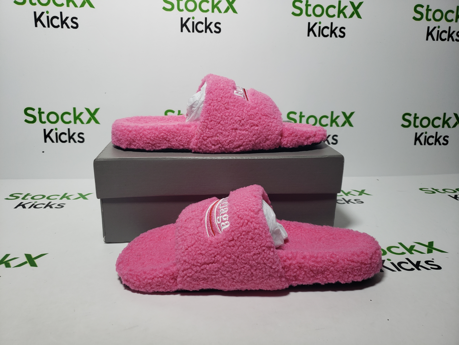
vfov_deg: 53.1
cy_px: 172
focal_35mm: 26
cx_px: 230
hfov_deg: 67.3
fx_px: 345
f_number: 1.5
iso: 50
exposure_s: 1/509
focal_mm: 4.3
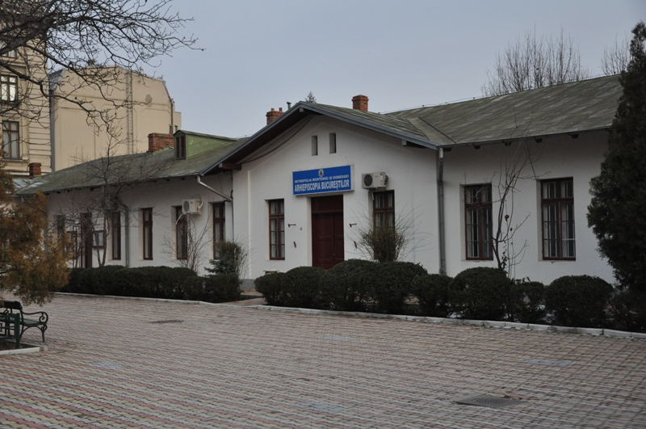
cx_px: 323
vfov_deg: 28.0
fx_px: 860
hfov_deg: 41.2
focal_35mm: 48
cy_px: 214
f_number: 4.5
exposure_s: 1/2000
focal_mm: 32
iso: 1250
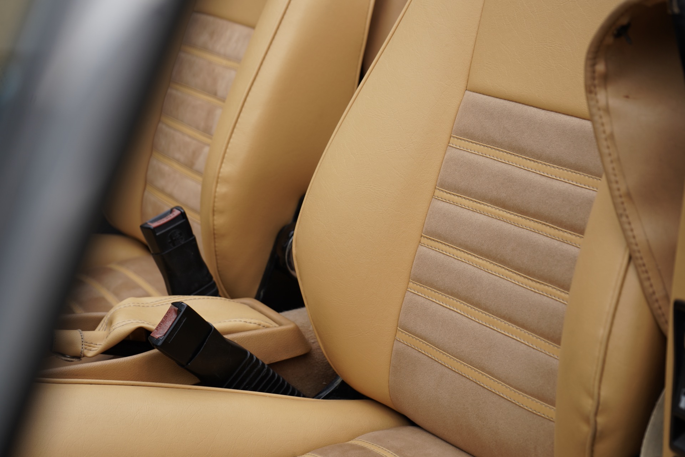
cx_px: 342
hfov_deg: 28.8
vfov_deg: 19.5
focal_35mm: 70
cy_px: 228
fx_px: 1332
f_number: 5.6
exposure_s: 1/160
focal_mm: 70
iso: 125
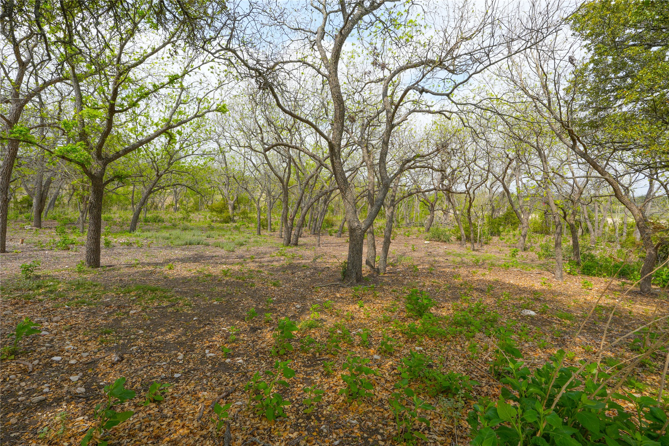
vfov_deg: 70.4
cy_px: 223
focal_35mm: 17
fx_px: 316
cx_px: 334
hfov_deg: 93.3
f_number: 9
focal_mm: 17
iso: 125
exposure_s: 1/160
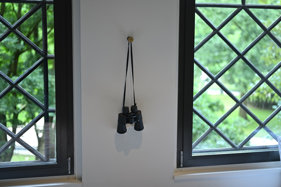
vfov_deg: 27.0
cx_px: 140
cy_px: 94
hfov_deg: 39.6
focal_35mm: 50
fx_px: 390
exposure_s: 1/250
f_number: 2.2
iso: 400
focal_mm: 50
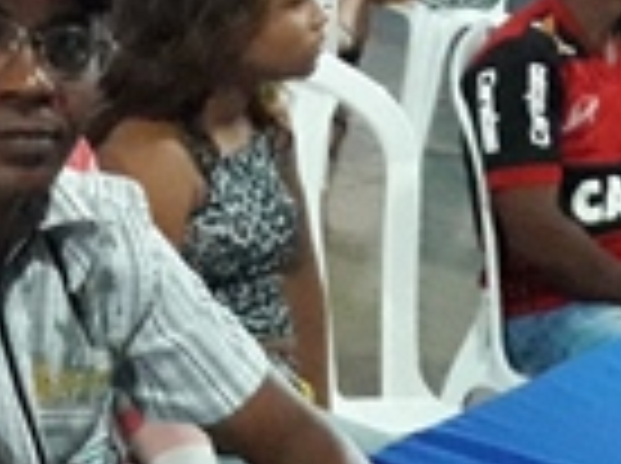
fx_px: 2328
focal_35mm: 130
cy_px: 640
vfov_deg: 11.0
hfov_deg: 15.1
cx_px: 148
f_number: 1.9
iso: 800
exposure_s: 1/15
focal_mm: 3.7
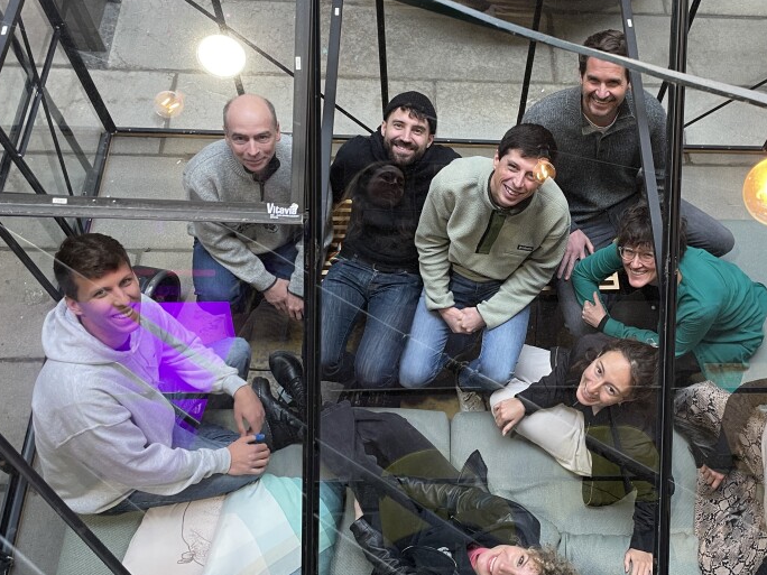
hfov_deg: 48.1
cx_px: 512
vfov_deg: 37.6
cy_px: 241
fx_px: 842
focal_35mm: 38
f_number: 1.6
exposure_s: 1/50
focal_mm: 4.2
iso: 80
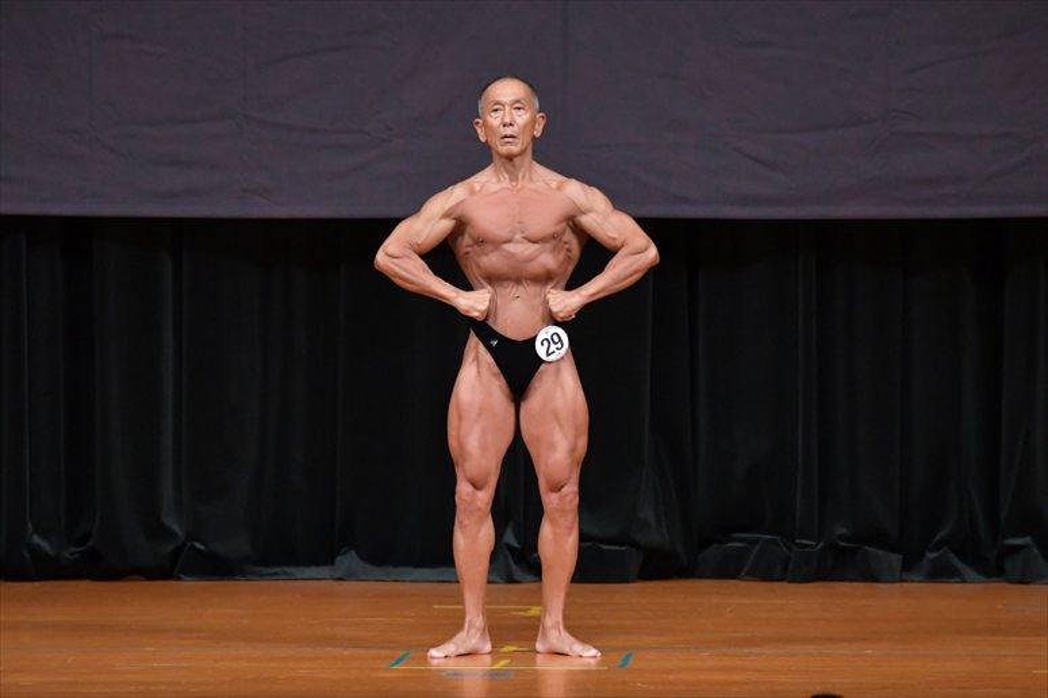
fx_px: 8729
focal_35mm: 300
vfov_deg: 4.6
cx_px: 524
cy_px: 349
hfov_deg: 6.9
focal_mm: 200
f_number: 5.6
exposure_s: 1/400
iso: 5000
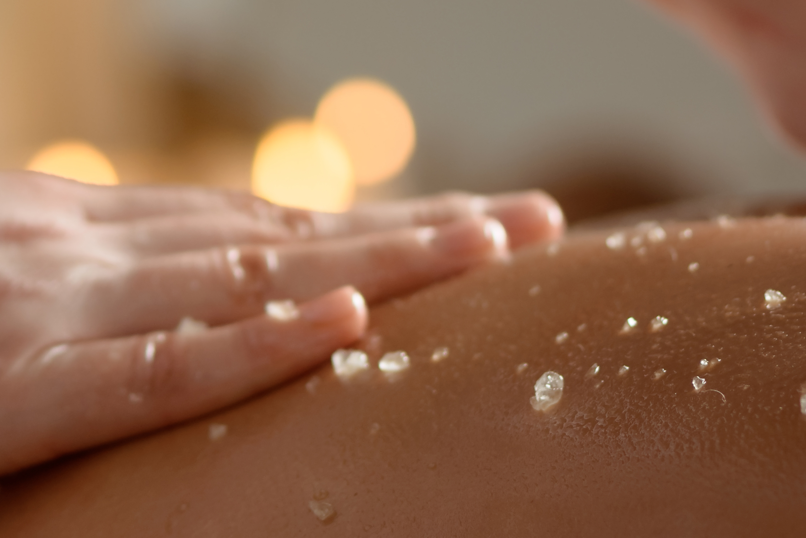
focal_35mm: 333
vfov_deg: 4.1
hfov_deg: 6.2
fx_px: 7457
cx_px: 295
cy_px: 341
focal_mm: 105
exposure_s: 1/160
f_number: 3.2
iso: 100
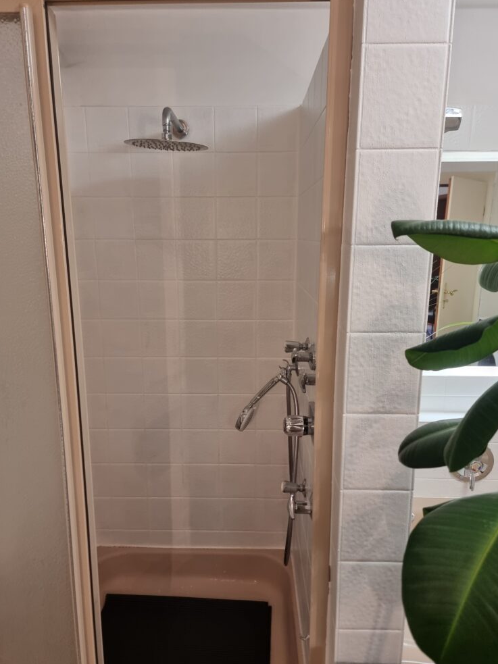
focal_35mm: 25
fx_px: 480
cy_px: 342
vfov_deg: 69.4
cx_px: 255
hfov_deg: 54.9
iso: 200
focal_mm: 6.7
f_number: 1.8
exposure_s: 1/50
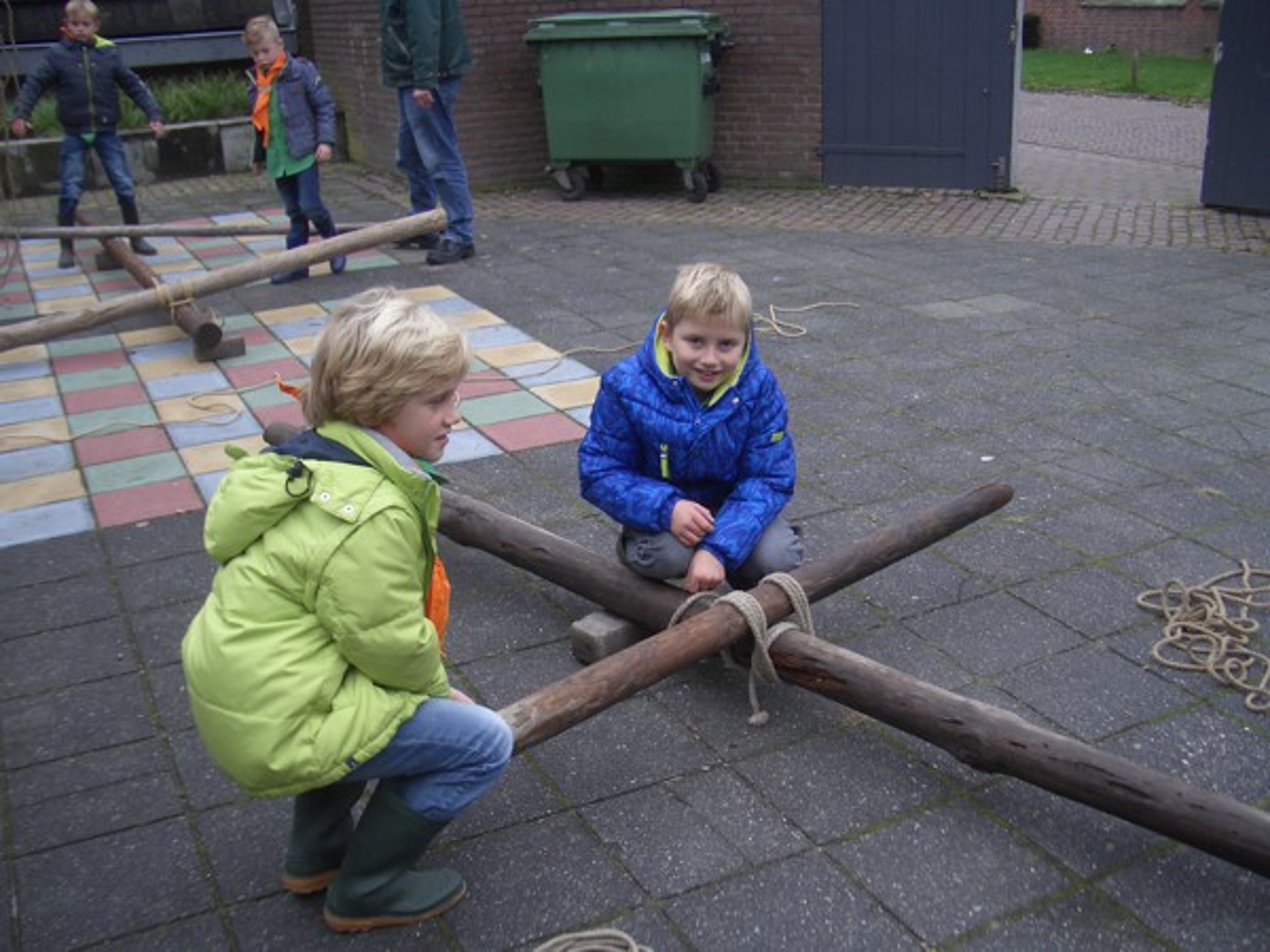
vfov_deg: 40.7
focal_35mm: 35
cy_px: 476
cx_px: 635
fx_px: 1284
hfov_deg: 52.6
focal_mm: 5.8
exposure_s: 1/160
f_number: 2.6
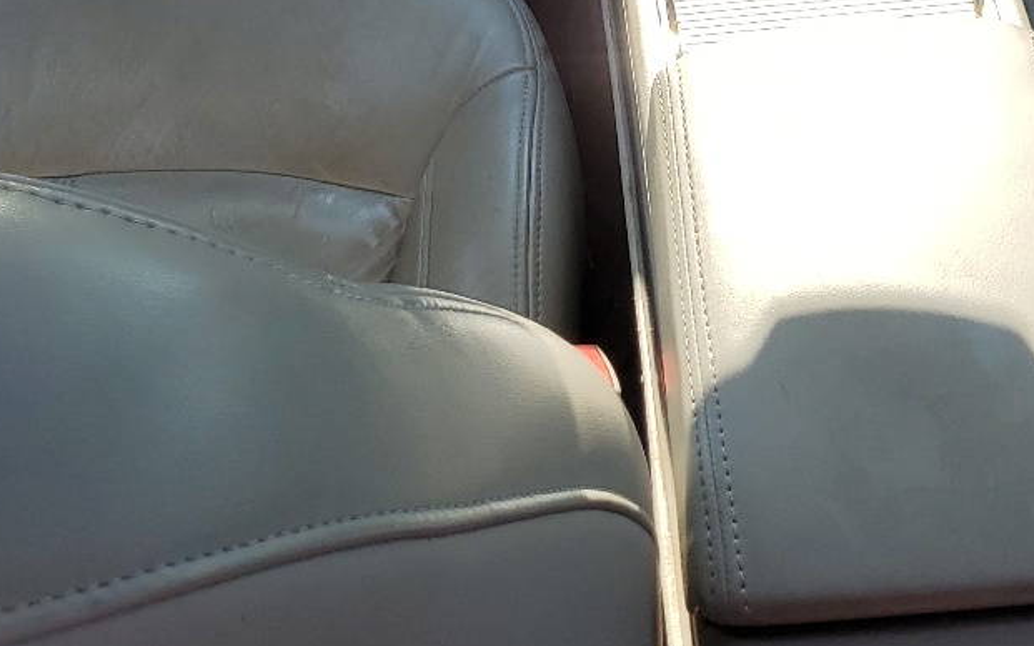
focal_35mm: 71
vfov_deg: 16.6
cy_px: -328
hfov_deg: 29.0
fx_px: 2001
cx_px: 561
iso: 50
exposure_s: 1/769
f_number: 1.5
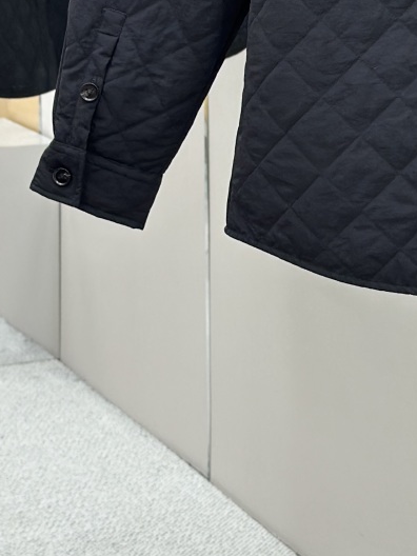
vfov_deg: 14.7
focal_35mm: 131
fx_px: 2104
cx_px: 459
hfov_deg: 11.2
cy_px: -57
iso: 100
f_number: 1.78
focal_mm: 6.86
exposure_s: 1/172
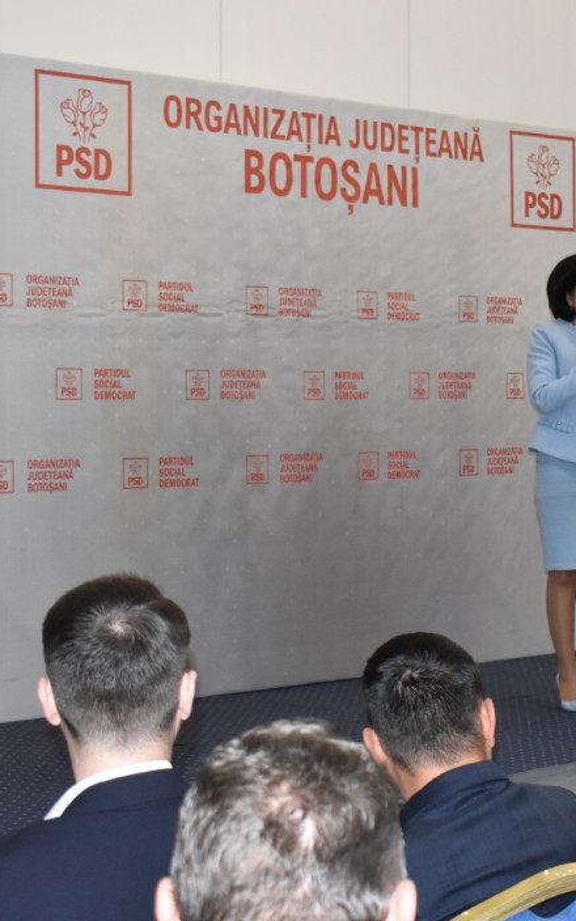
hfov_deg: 15.1
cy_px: 429
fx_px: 2135
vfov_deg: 24.4
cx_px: 556
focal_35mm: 85
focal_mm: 34
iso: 1600
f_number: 5.6
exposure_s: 1/160
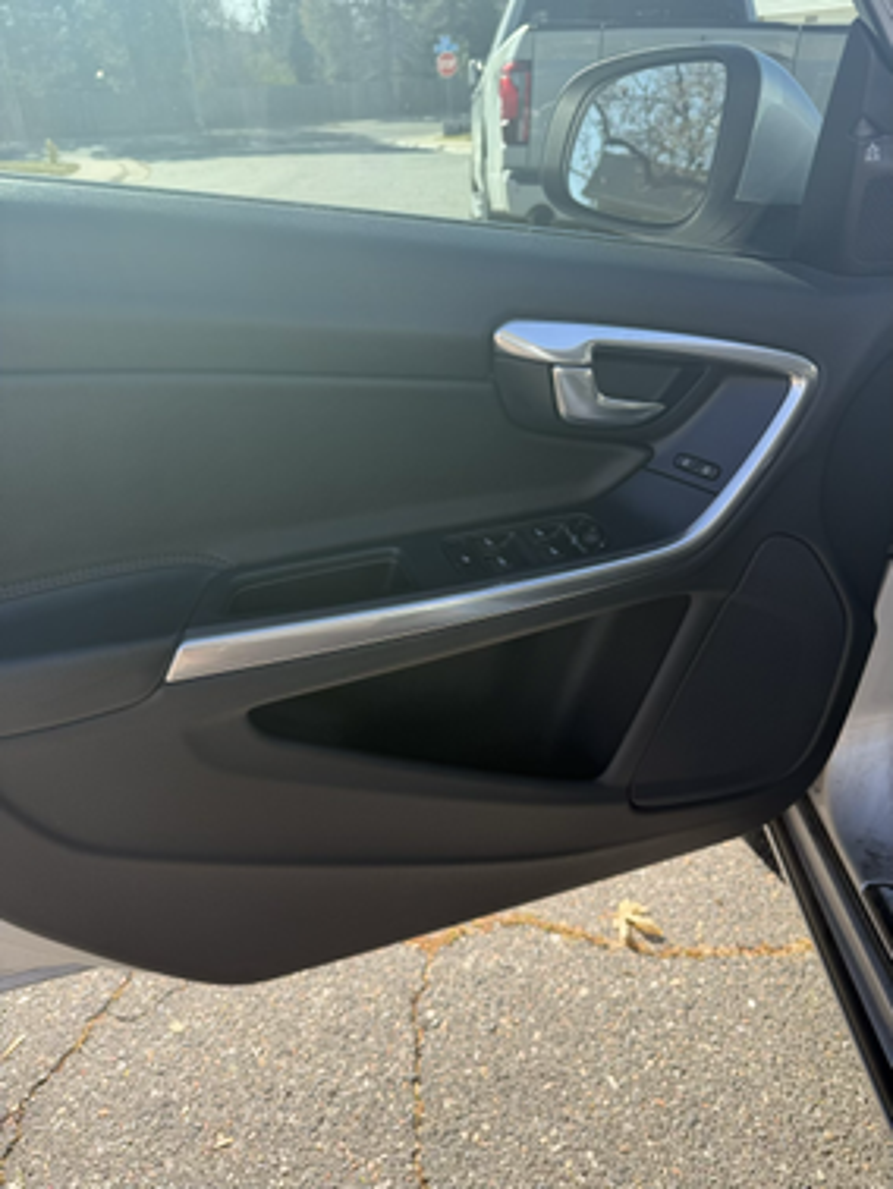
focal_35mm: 24
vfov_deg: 71.6
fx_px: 825
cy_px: 594
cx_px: 446
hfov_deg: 56.9
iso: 80
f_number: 1.78
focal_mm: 6.76
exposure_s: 1/858
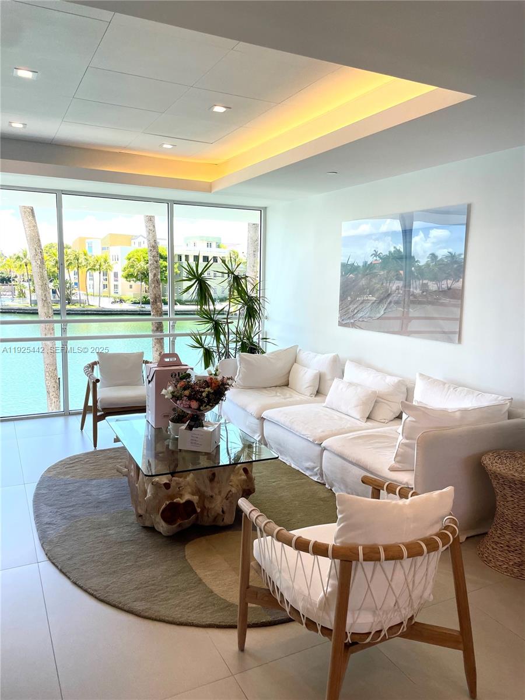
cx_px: 262
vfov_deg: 67.3
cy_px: 350
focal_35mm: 26
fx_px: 526
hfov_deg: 53.1
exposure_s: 1/849
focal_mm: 4.2
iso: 50
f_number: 1.6
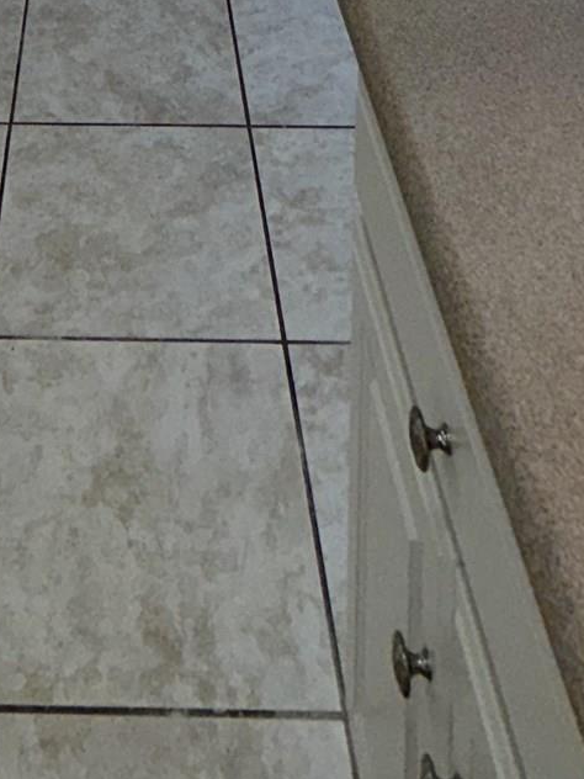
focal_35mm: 51
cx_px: 101
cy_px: -557
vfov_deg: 23.4
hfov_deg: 27.9
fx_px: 1147
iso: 40
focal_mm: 2.22
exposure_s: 1/120
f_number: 2.2
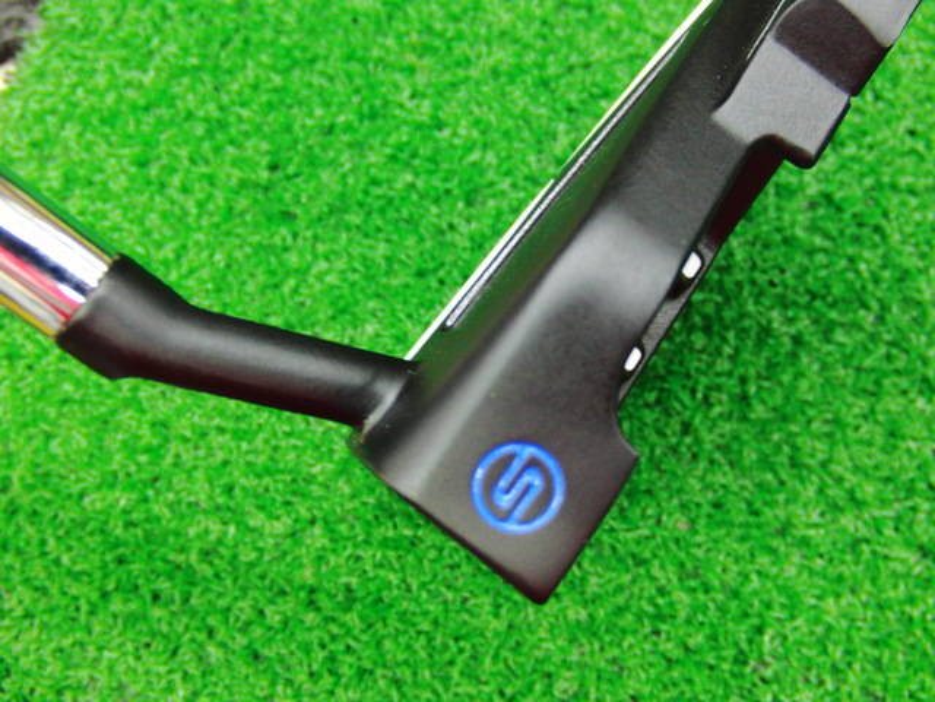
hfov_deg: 50.1
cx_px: 468
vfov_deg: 38.7
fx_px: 999
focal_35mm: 37
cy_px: 351
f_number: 3.6
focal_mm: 6.42
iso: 400
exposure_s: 1/15
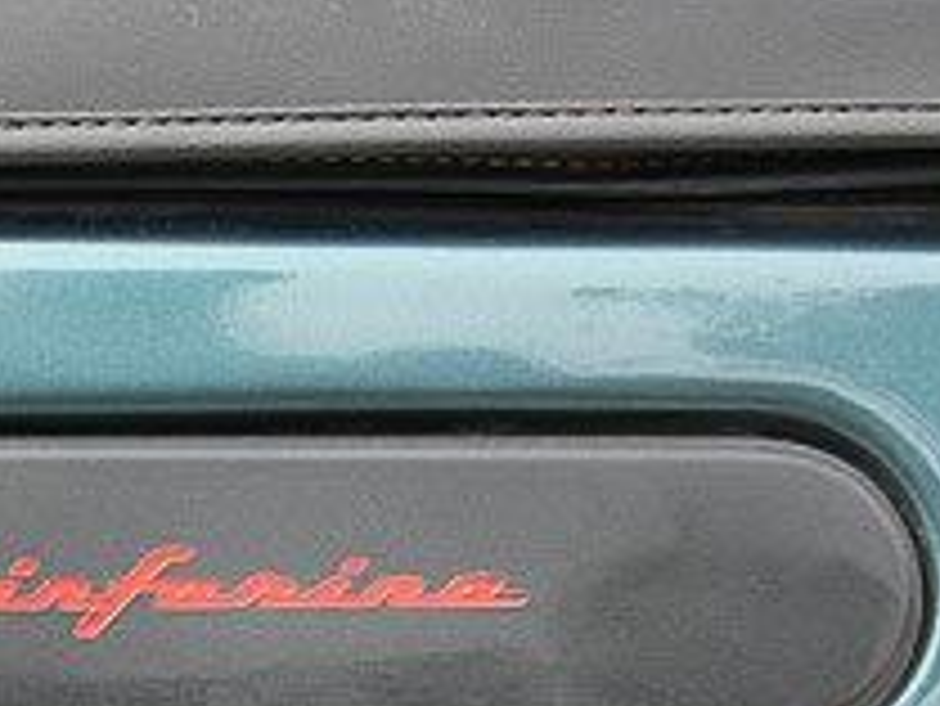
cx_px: 63
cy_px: 549
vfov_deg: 11.9
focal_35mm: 124
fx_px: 3369
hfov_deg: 15.7
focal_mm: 11.4
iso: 100
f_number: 4.5
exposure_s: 1/125
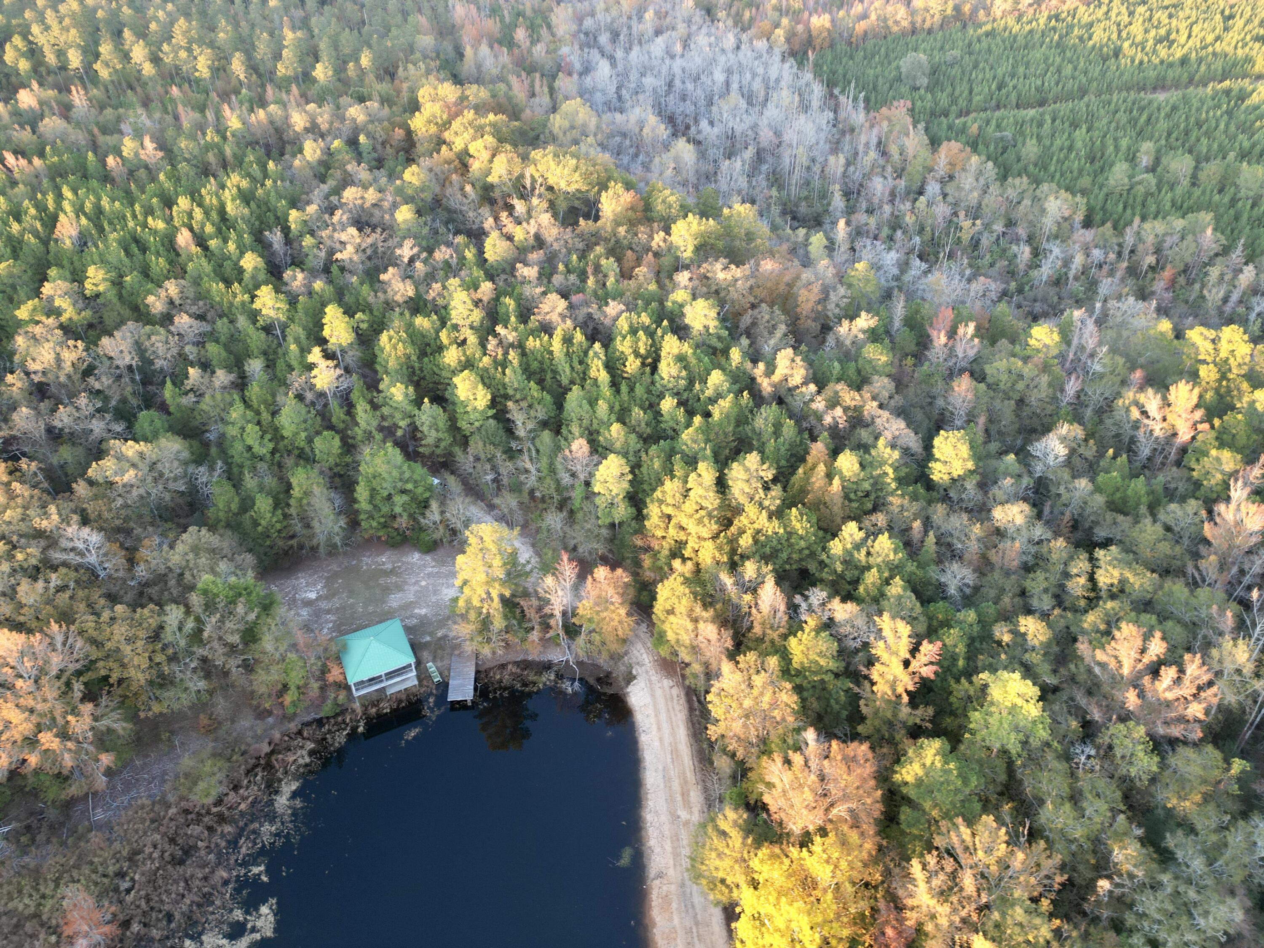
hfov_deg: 71.6
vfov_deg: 56.8
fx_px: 876
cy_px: 474
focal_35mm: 24
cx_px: 632
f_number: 1.7
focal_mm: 6.72
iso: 110
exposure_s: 1/50
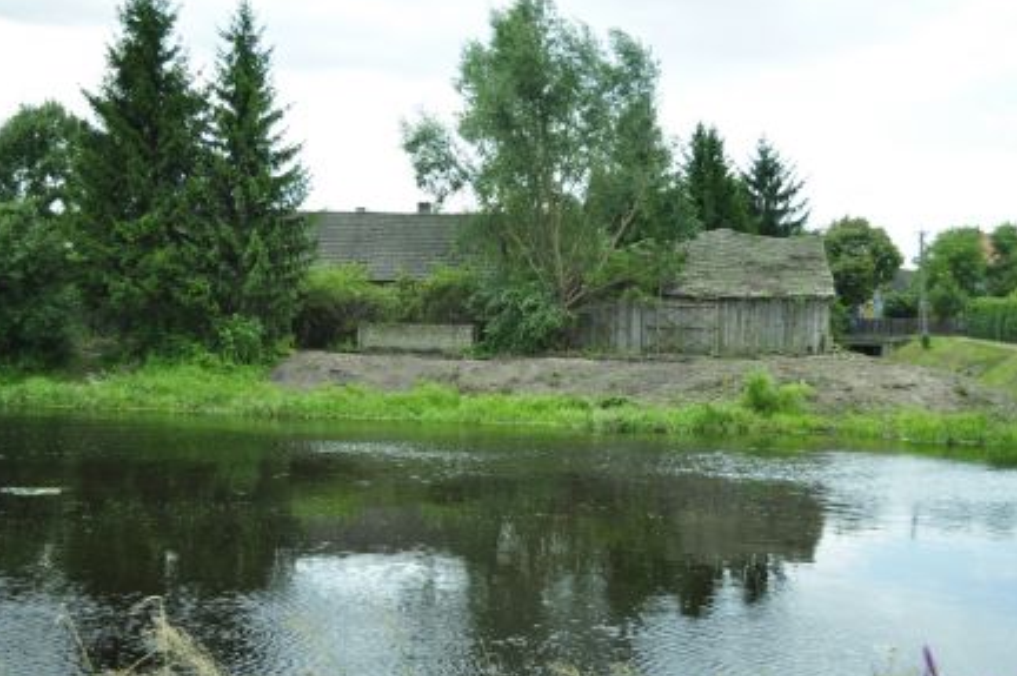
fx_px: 1285
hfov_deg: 43.2
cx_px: 501
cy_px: 342
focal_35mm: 46
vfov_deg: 29.5
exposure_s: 1/500
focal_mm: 29
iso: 200
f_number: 4.5
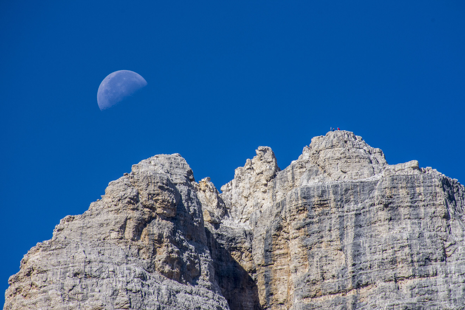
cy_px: 155
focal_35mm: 450
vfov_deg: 3.1
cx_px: 232
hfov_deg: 4.6
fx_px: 5812
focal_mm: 300
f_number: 11
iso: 400
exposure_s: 1/500
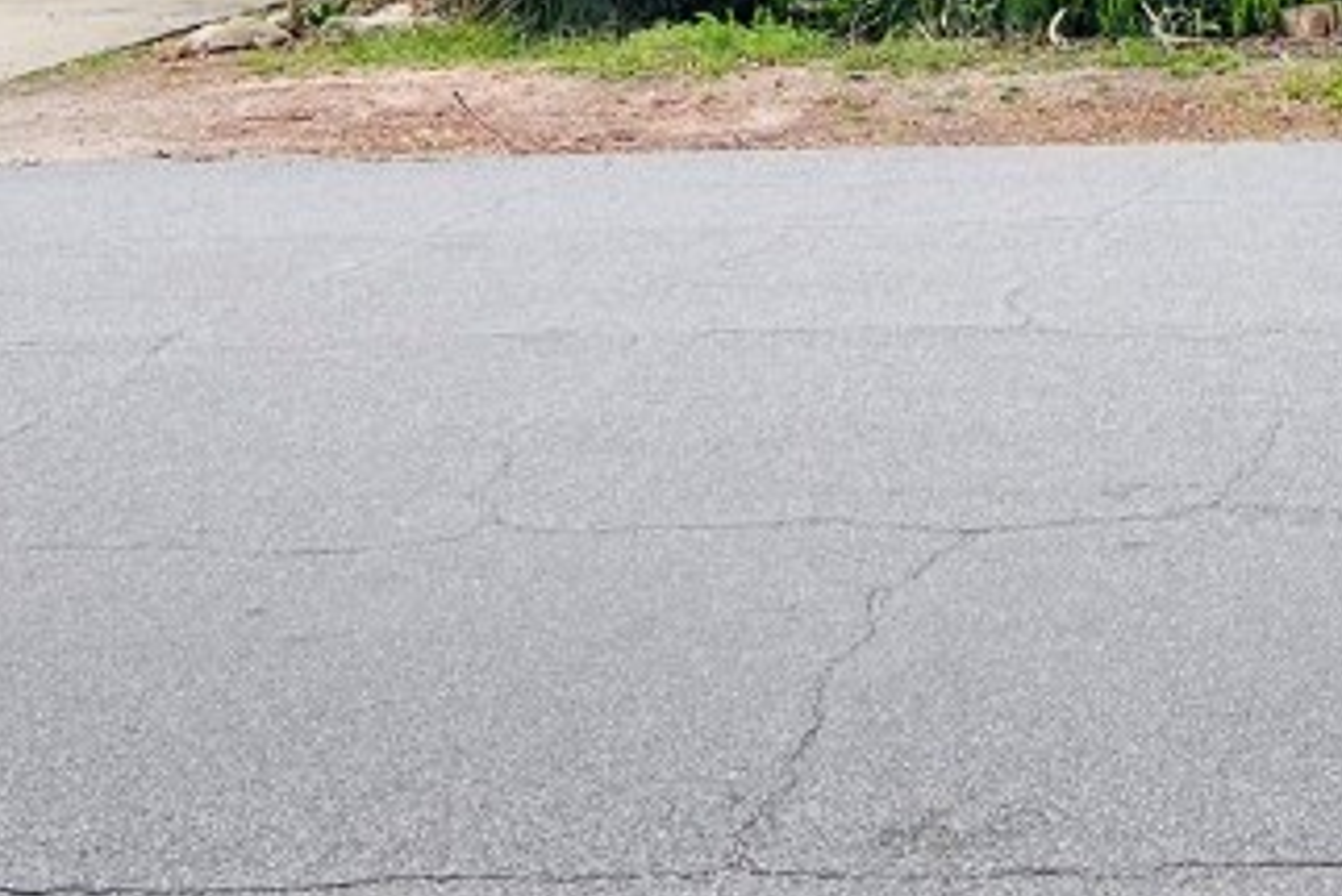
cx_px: 1425
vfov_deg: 15.1
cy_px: -321
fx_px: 3207
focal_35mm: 86
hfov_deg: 22.5
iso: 50
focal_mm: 5.7
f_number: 1.5
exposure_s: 1/654
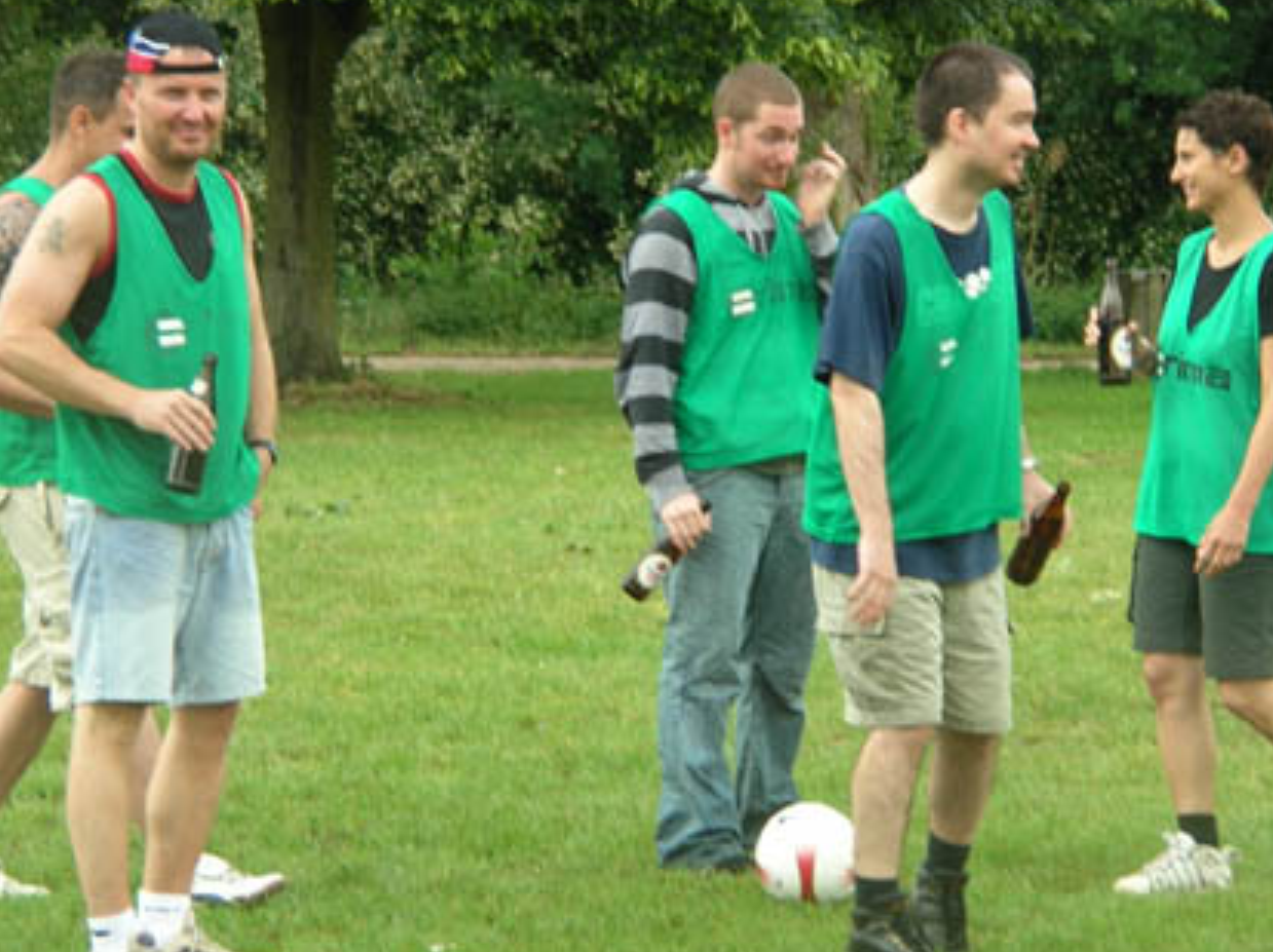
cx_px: 675
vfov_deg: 6.2
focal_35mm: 240
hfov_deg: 8.3
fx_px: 8818
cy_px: 525
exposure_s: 1/151
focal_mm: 27.3
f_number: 3.8
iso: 50
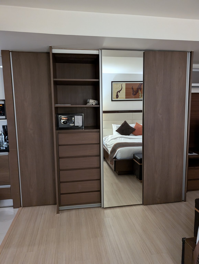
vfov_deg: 71.5
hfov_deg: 56.9
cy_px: 132
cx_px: 100
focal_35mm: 24
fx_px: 183
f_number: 1.68
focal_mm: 6.9
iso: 709
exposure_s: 1/45.9
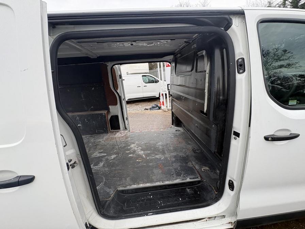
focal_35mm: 14
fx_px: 123
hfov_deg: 102.1
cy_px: 114
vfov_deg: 85.7
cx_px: 152
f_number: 2.2
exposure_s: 1/189
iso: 40
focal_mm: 2.22
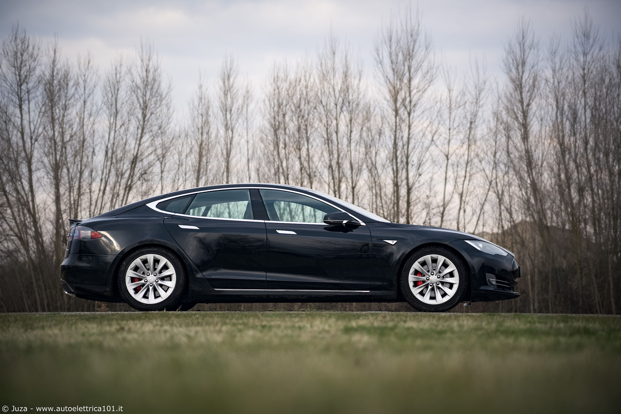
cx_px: 310
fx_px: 1811
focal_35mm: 105
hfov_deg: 19.5
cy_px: 207
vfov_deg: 13.0
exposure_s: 1/400
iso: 200
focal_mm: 105
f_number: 4
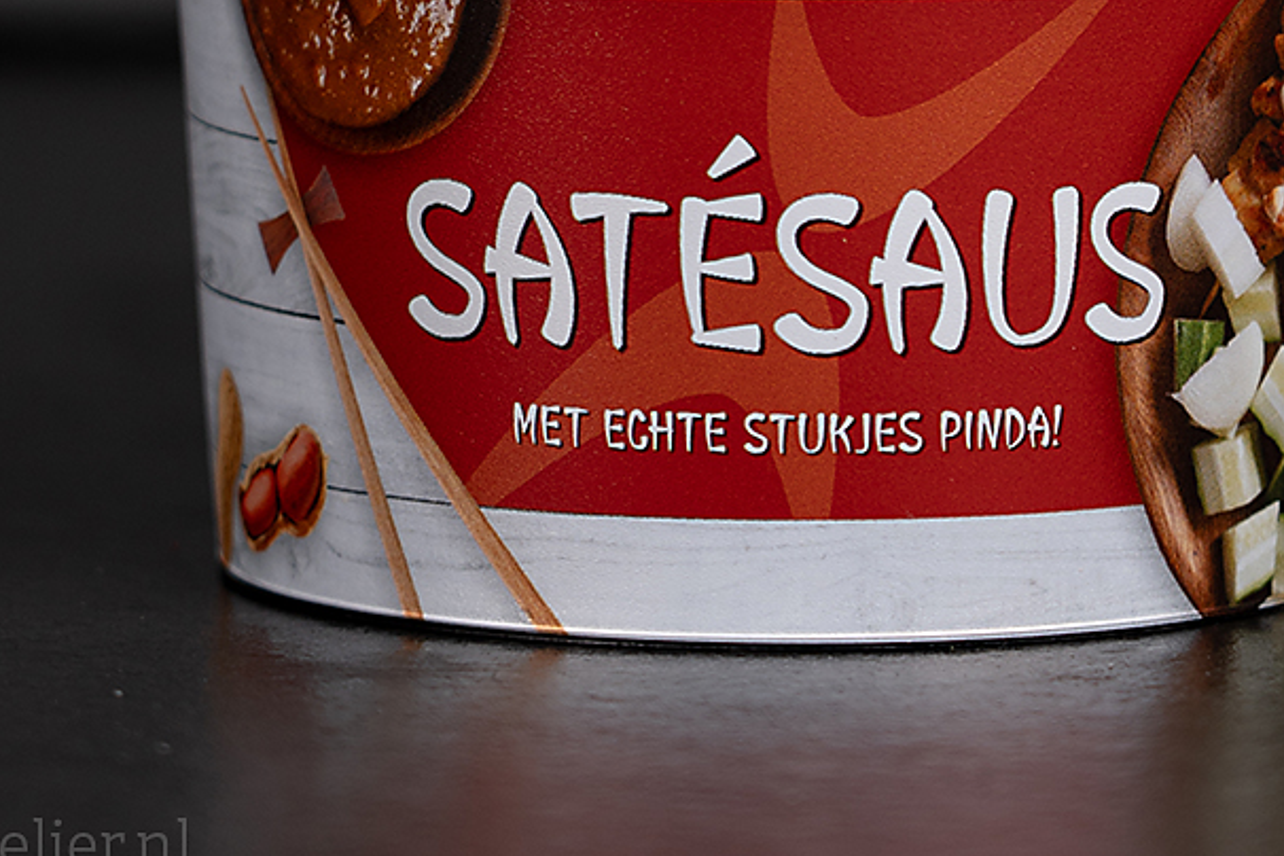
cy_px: 89
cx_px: 784
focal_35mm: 208
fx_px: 7418
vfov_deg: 6.6
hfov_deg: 9.9
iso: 100
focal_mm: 105
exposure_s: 1/160
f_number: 4
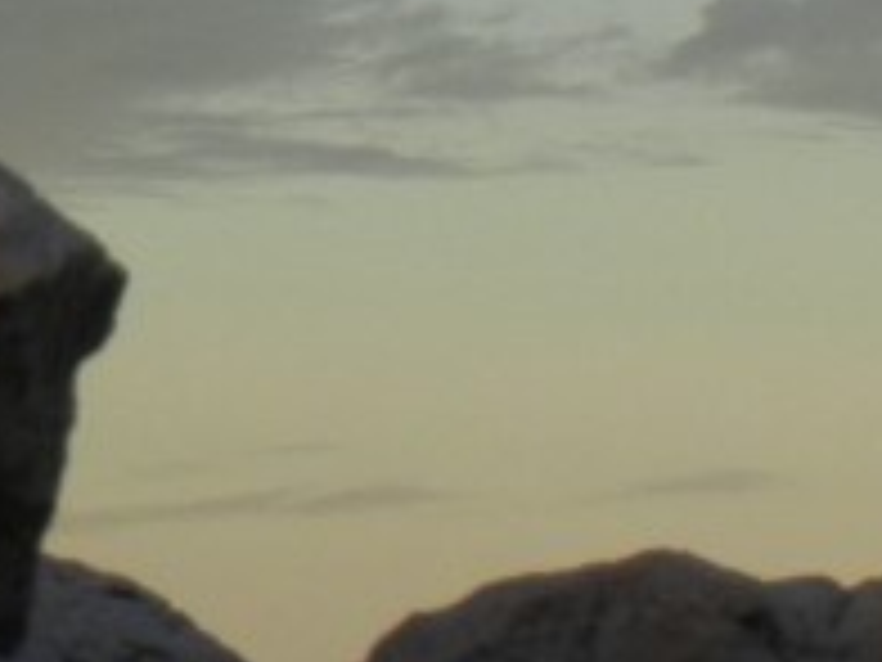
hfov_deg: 2.8
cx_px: 1768
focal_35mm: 694
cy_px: -630
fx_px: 17683
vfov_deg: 2.1
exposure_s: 1/147
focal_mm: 24
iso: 160
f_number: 4.6
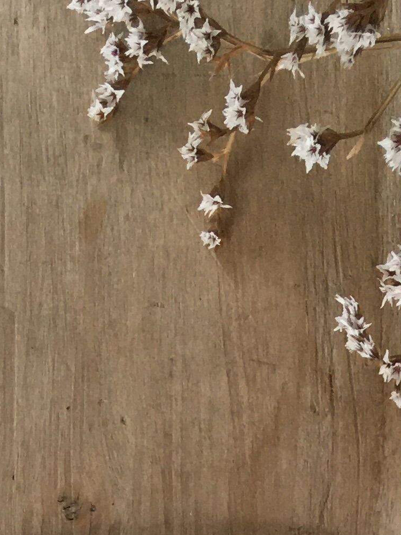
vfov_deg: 14.2
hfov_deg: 12.7
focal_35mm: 117
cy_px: 1063
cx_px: 190
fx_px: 1806
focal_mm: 4.15
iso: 40
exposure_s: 1/100
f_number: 2.2
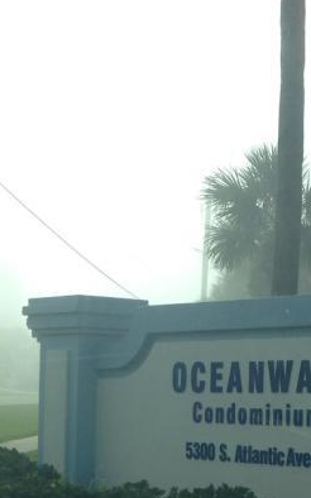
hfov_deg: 14.2
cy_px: 371
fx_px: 1235
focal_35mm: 91
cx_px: 291
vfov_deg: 22.6
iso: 50
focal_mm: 4.12
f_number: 2.4
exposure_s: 1/1466
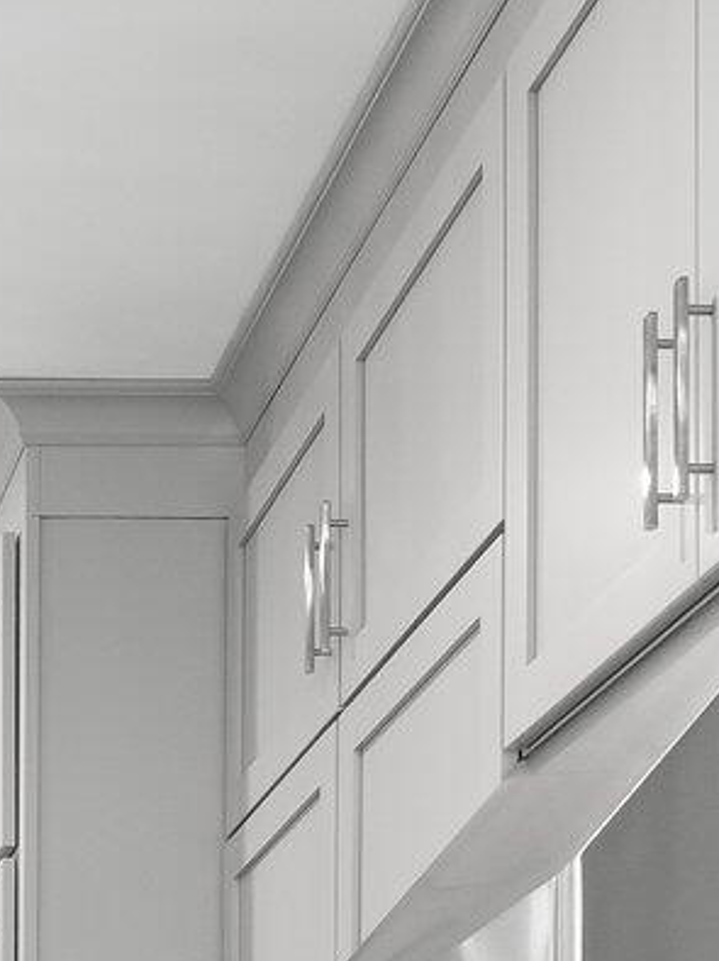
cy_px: 1599
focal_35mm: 96
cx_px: -427
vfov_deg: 17.5
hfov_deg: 14.2
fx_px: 2662
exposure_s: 1/30
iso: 400
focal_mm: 19.2
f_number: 8
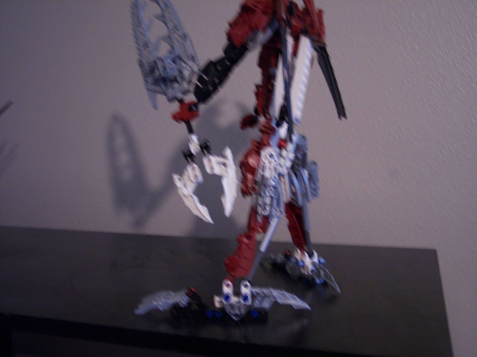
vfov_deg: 37.7
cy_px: 178
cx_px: 238
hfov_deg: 49.0
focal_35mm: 38
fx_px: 523
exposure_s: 1/8
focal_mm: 8
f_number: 2.8
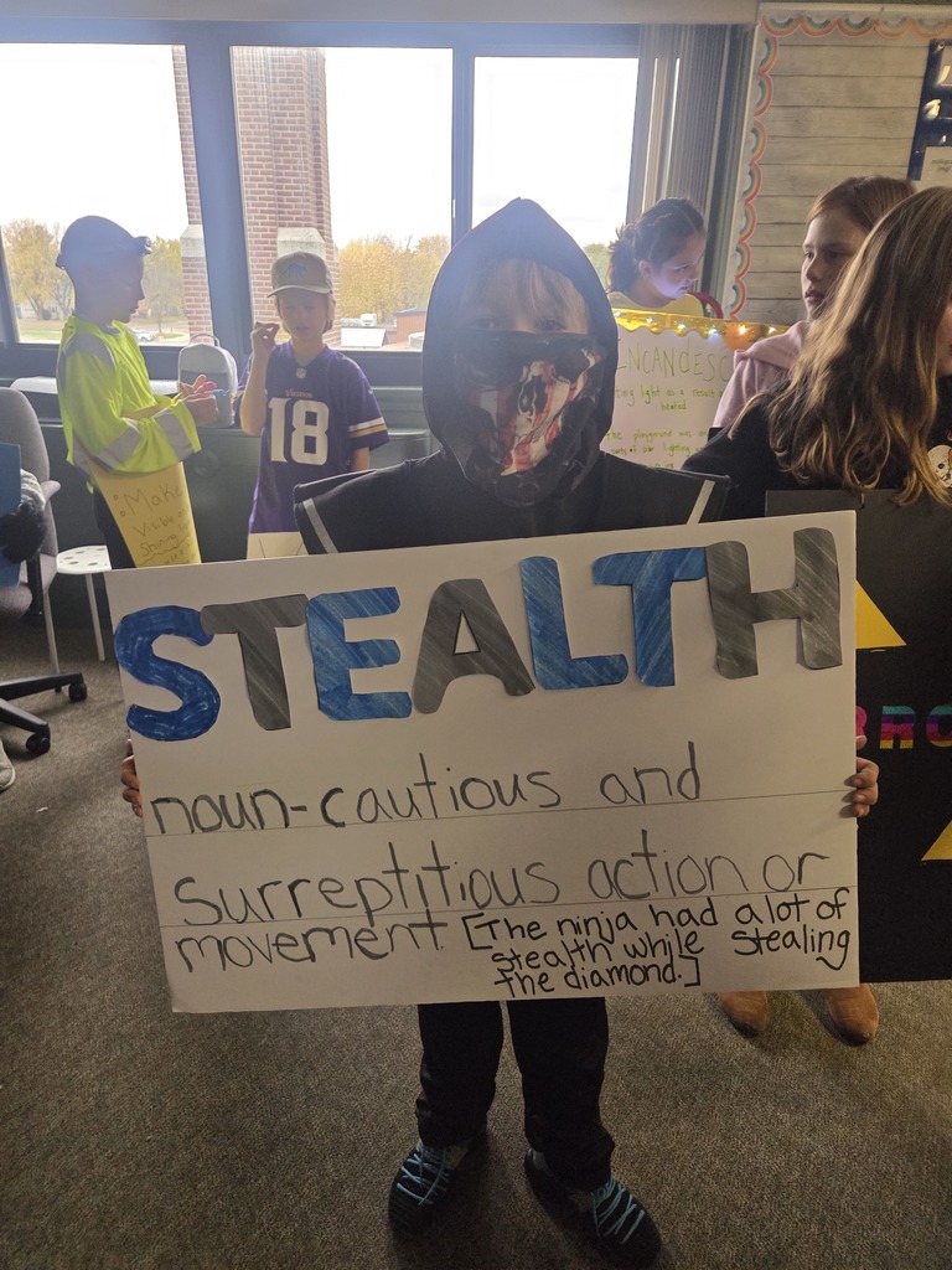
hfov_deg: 58.9
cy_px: 635
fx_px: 843
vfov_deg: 73.9
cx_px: 476
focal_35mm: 23
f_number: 1.8
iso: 500
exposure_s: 1/120
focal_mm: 5.4
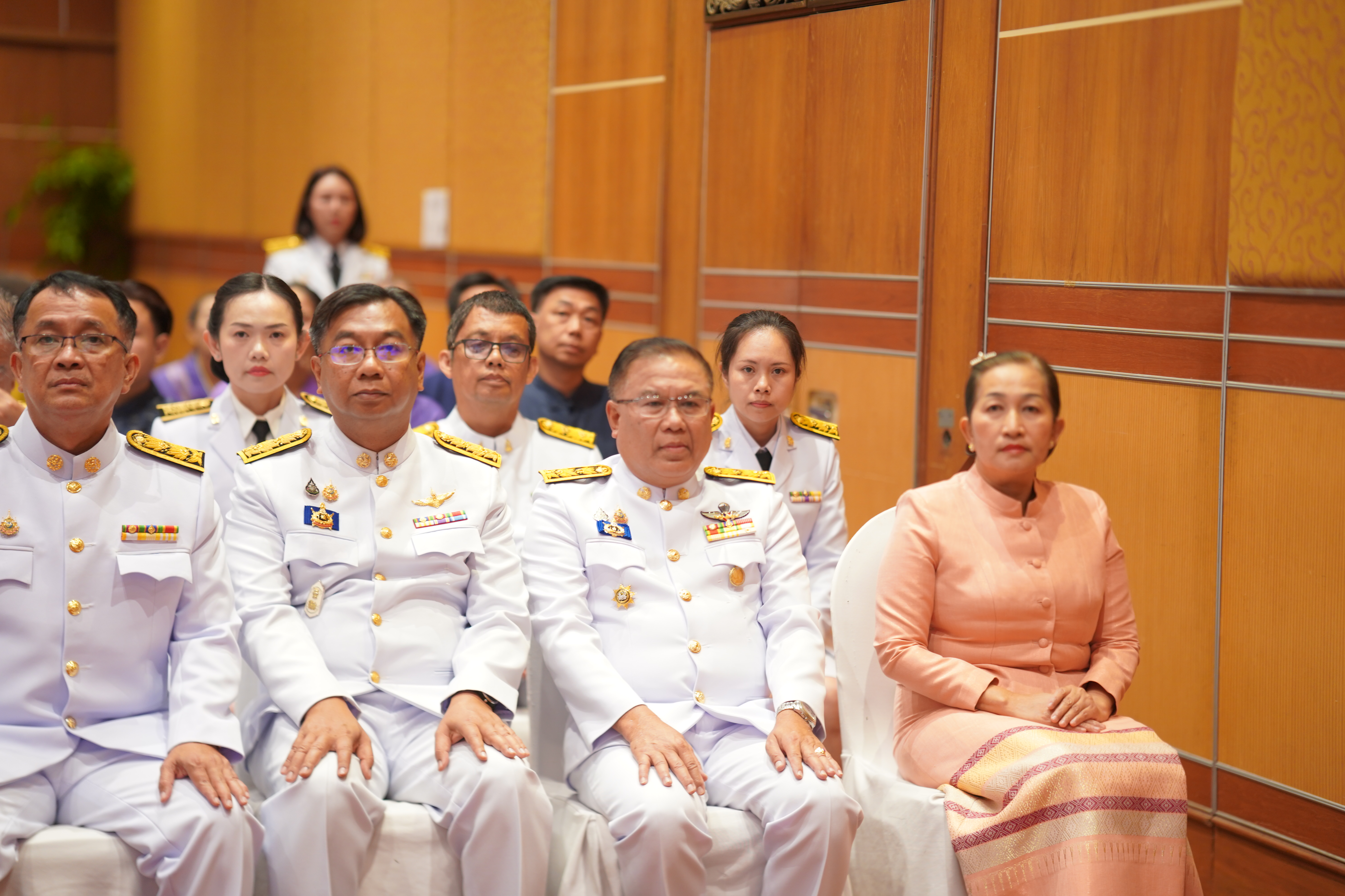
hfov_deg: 23.9
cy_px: 448
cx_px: 672
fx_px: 3175
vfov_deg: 16.1
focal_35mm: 85
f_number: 1.4
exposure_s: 1/200
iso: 500
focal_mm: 85
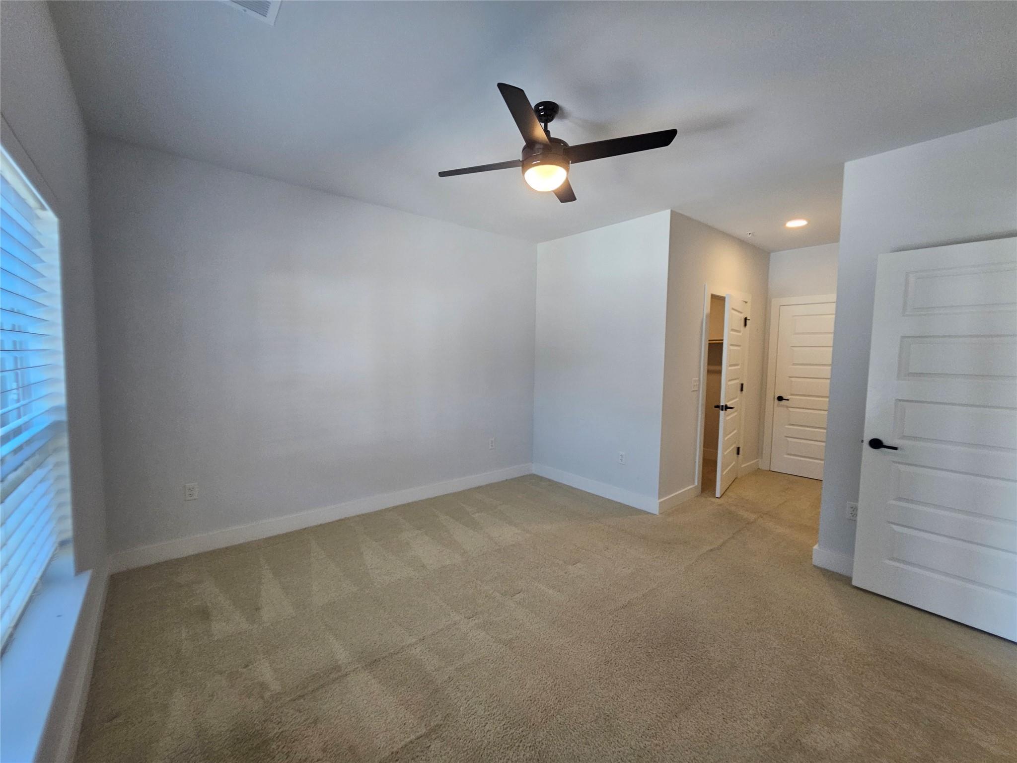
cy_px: 382
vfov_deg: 89.9
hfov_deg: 106.2
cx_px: 508
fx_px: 382
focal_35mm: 13
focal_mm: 2.2
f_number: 2.2
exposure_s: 1/60
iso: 125
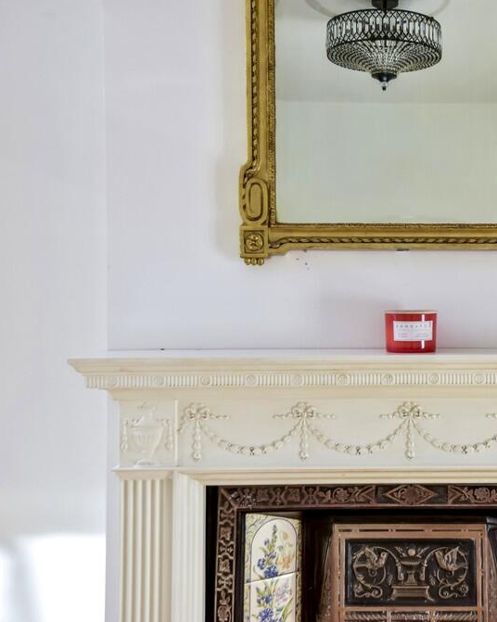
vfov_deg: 42.9
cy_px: 307
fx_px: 791
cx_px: 410
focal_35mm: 43
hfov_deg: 33.7
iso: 640
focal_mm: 20
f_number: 8
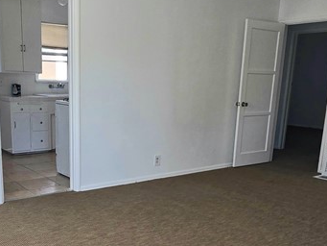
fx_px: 369
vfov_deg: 36.0
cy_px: 185
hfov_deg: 47.5
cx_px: 125
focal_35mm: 39
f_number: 2.2
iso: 50
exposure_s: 1/125
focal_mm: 2.2
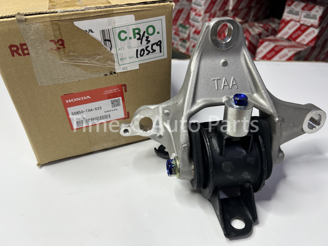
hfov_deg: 67.3
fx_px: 246
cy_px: 123
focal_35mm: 26
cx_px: 164
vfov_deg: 53.1
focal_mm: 5.7
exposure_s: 1/100
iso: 50
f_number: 1.5
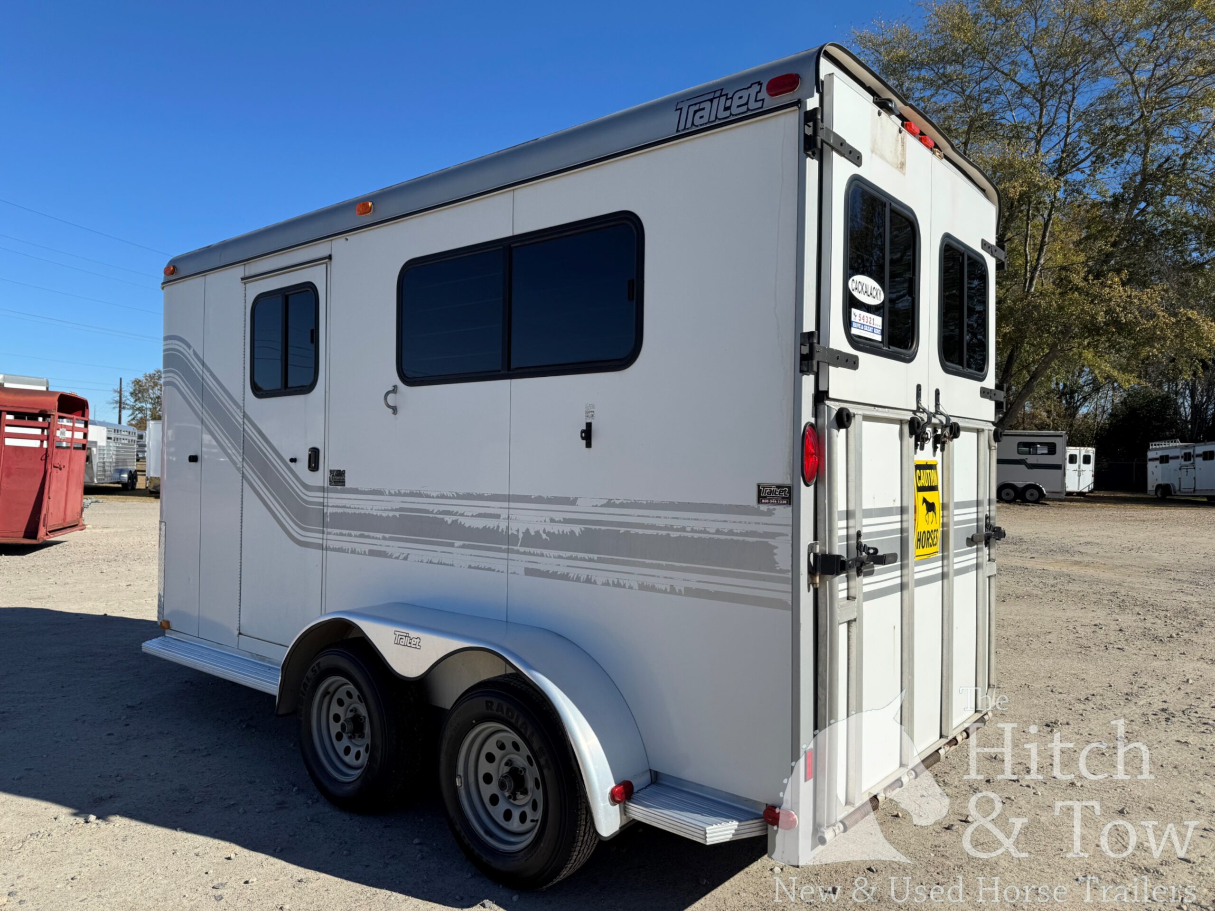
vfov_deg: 56.8
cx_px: 608
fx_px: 842
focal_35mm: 24
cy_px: 456
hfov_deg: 71.6
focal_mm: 6.76
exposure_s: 1/7092
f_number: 1.78
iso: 80
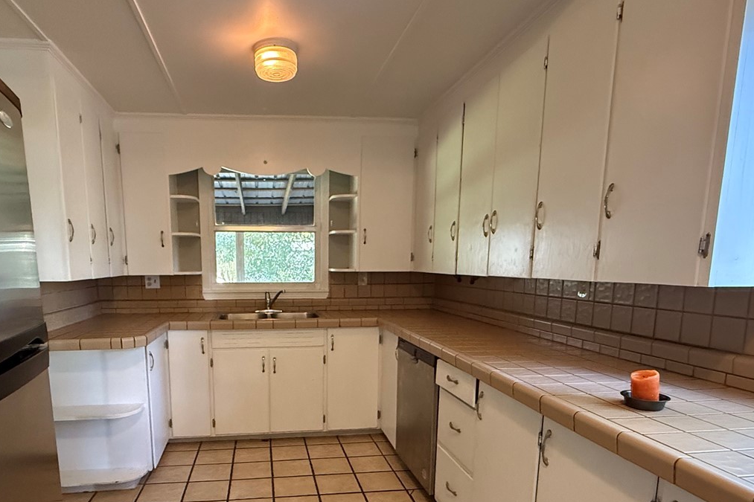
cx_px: 312
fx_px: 482
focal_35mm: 23
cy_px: 338
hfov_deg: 75.5
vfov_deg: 53.9
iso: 1000
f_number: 2.2
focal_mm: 2.22
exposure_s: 1/60
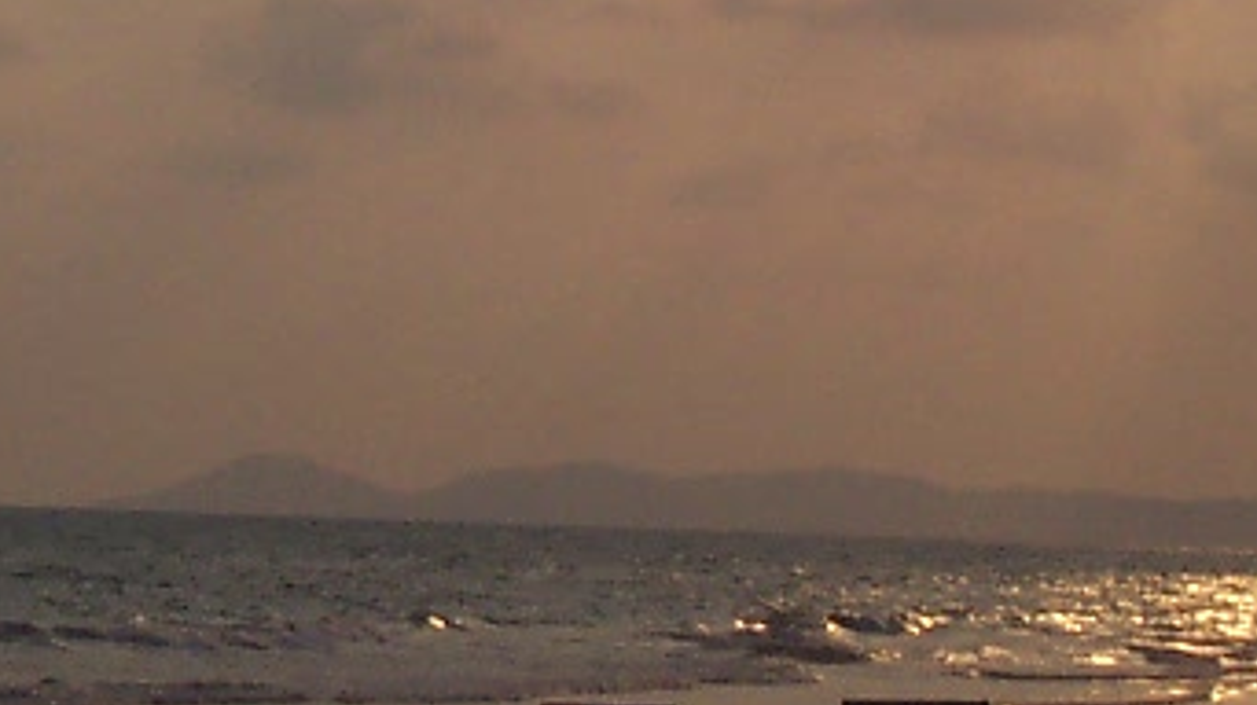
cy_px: 290
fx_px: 7263
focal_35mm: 218
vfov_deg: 5.6
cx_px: 345
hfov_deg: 9.9
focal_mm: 8.6
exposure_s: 1/1000
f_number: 6.7
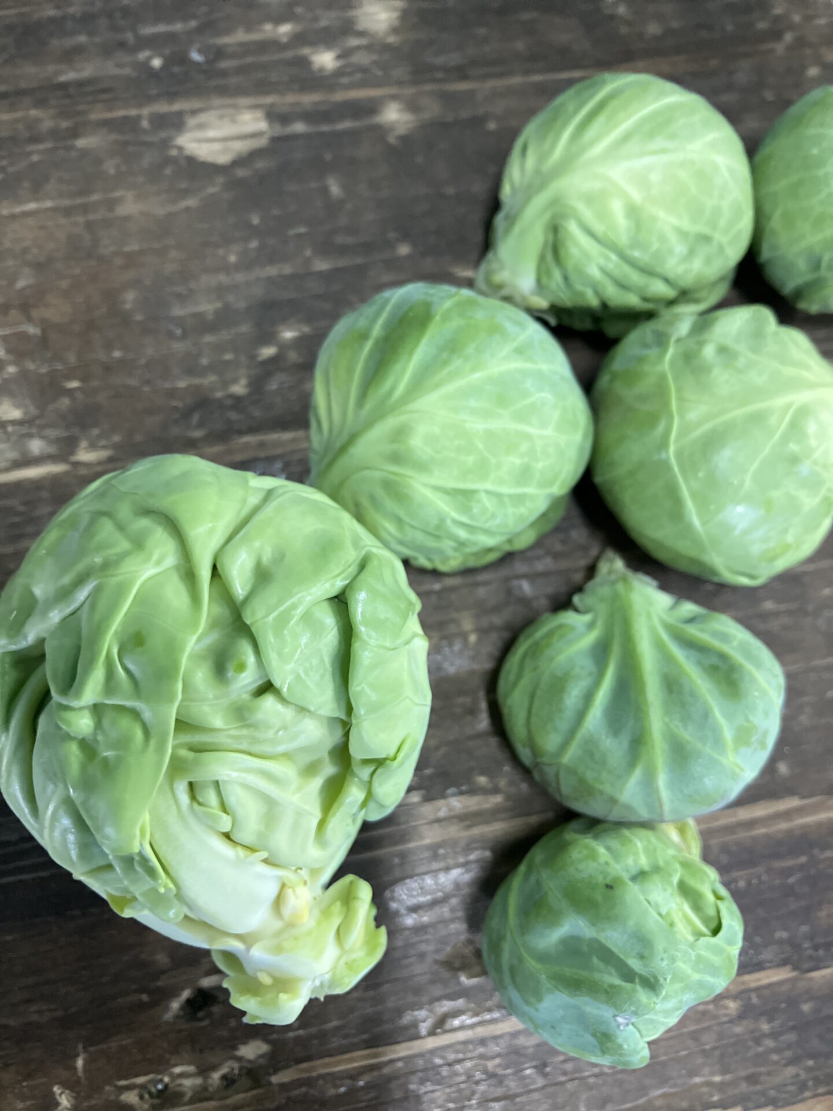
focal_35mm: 28
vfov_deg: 63.4
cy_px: 556
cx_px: 416
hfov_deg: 49.7
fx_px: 898
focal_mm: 3.99
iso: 250
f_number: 1.8
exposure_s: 1/60
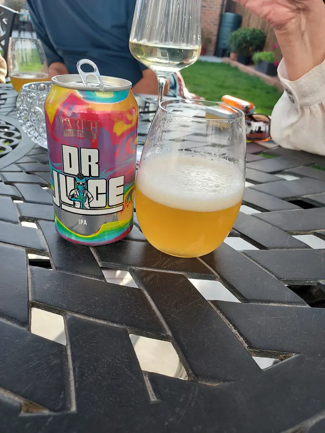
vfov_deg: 71.6
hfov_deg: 56.8
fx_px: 300
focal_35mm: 24
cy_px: 216
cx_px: 162
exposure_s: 1/244
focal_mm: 4.6
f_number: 1.8
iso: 40
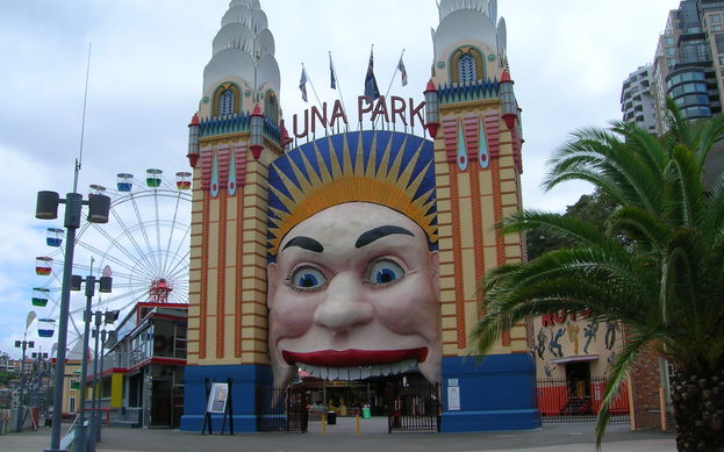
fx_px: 730
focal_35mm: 37
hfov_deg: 52.8
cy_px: 183
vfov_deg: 34.3
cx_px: 363
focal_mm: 5.7
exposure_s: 1/610
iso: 50
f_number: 4.9
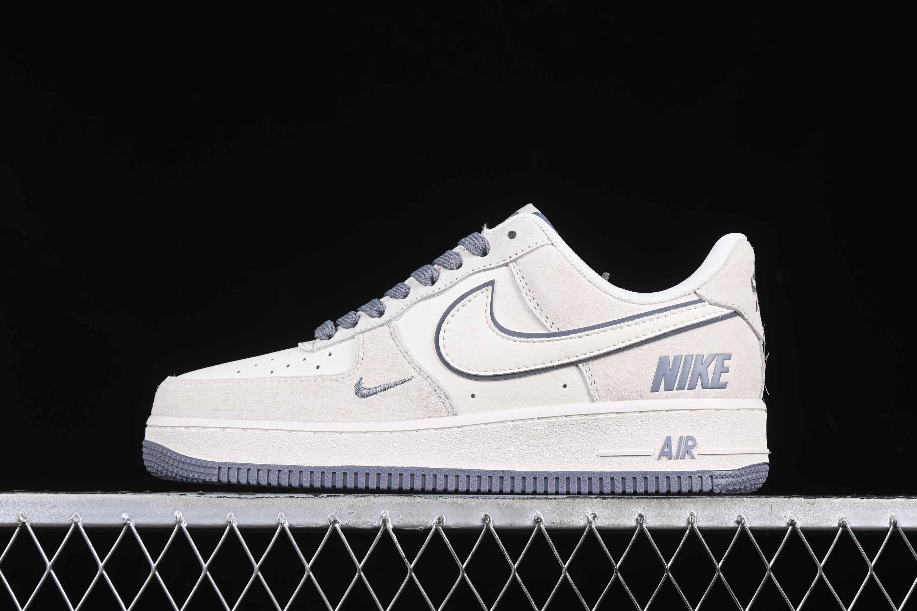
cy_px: 306
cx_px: 458
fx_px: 1910
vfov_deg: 18.2
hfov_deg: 27.0
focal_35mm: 75
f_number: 8
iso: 160
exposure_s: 1/80
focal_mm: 50
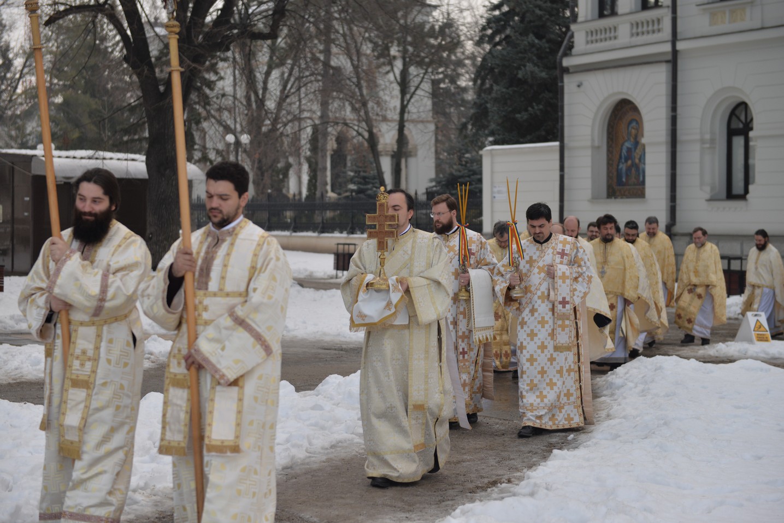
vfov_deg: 19.5
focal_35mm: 70
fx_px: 1524
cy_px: 262
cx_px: 392
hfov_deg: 28.8
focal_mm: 70
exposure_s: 1/1000
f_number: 2.8
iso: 400
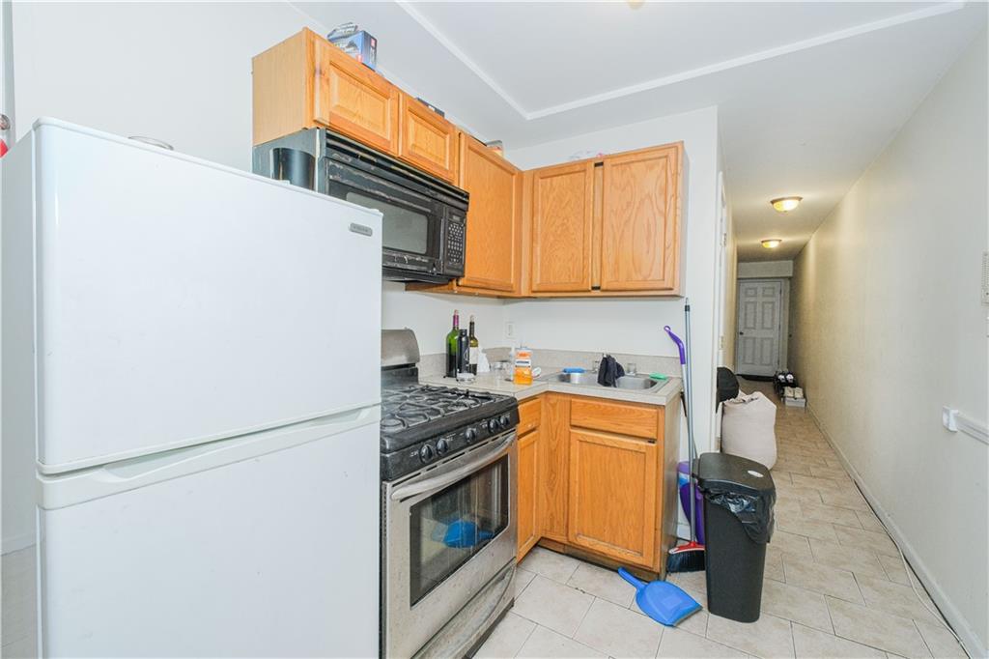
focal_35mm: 15
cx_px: 494
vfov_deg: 77.3
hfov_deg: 100.4
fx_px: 412
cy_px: 330
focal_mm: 10
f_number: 8
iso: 1000
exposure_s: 1/60
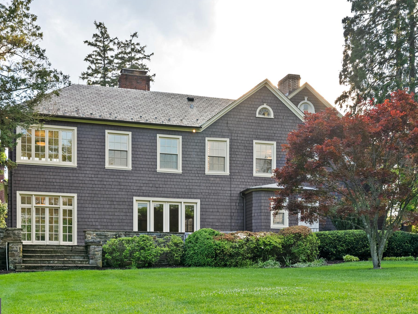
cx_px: 187
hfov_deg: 40.4
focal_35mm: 47
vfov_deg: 30.9
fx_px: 568
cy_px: 156
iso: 200
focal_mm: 43
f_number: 8
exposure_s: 1/80
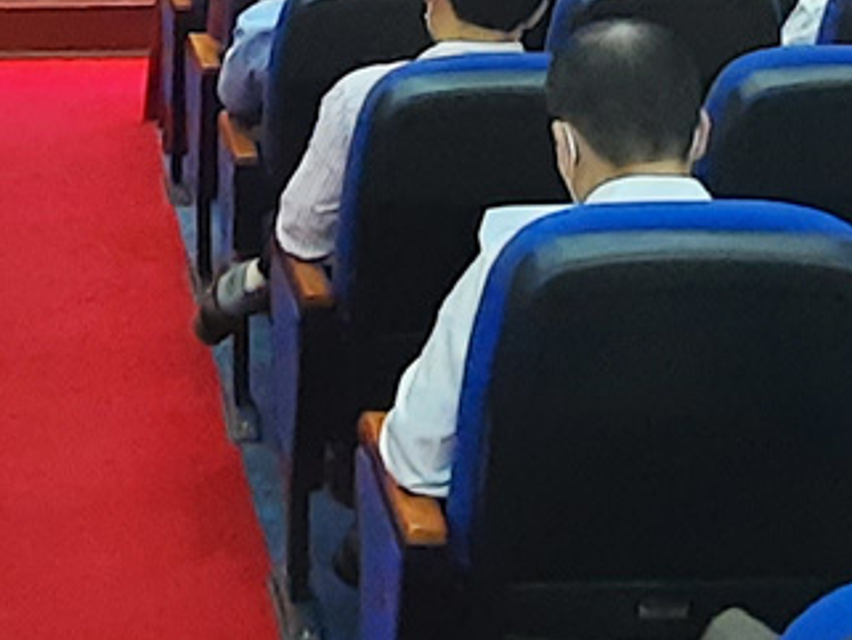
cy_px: -226
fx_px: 1994
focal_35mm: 81
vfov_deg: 17.0
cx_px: 165
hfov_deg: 23.7
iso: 640
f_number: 2.2
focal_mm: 1.74
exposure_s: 1/20
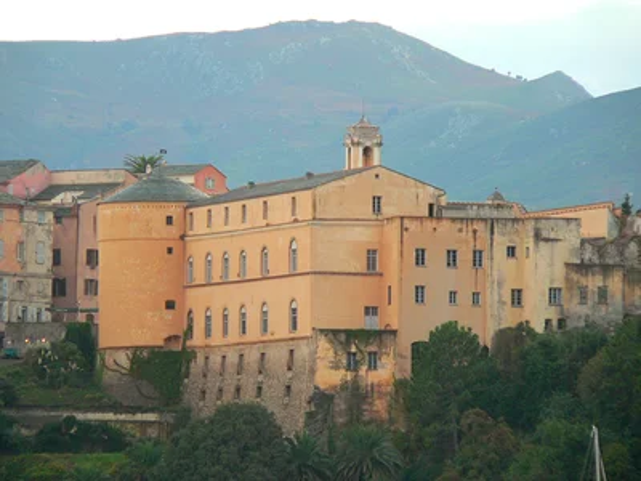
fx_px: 5907
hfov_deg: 6.2
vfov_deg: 4.7
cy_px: 240
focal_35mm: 319
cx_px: 320
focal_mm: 53
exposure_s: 1/60
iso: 200
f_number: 2.8
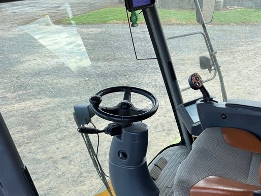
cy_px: 97
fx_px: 264
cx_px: 189
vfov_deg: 40.7
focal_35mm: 35
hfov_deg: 50.8
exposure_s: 1/368
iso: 80
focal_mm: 6.76
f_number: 1.78
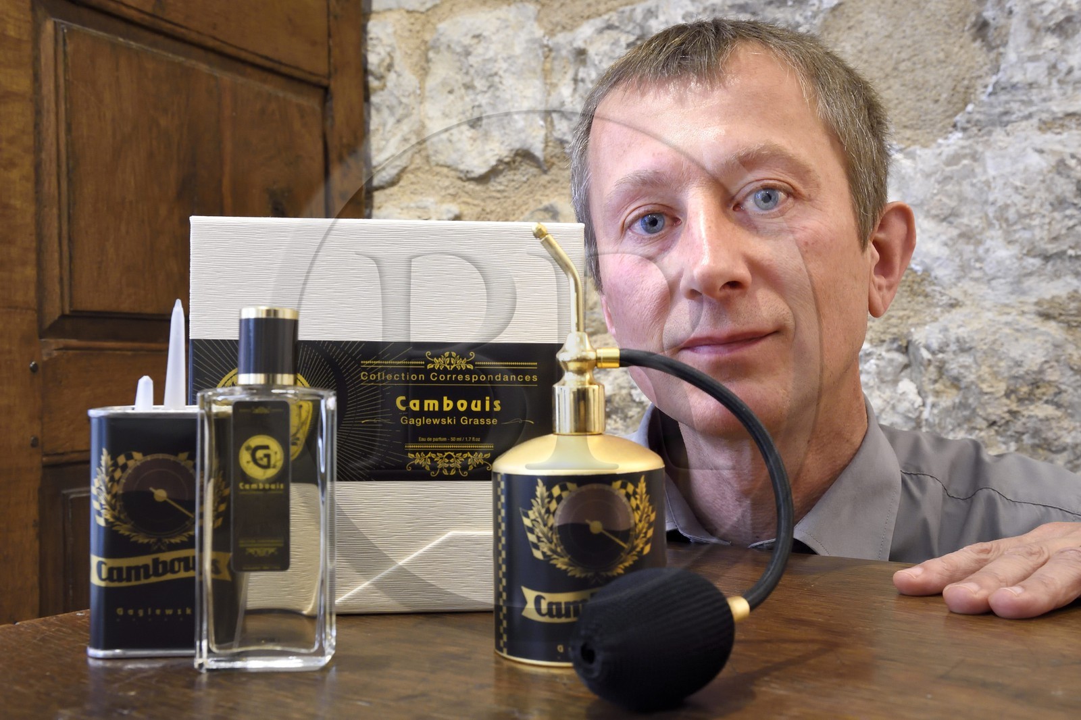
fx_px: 1141
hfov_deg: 50.7
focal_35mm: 38
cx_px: 540
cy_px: 360
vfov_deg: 35.0
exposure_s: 1/20
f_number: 13
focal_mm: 38
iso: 3200
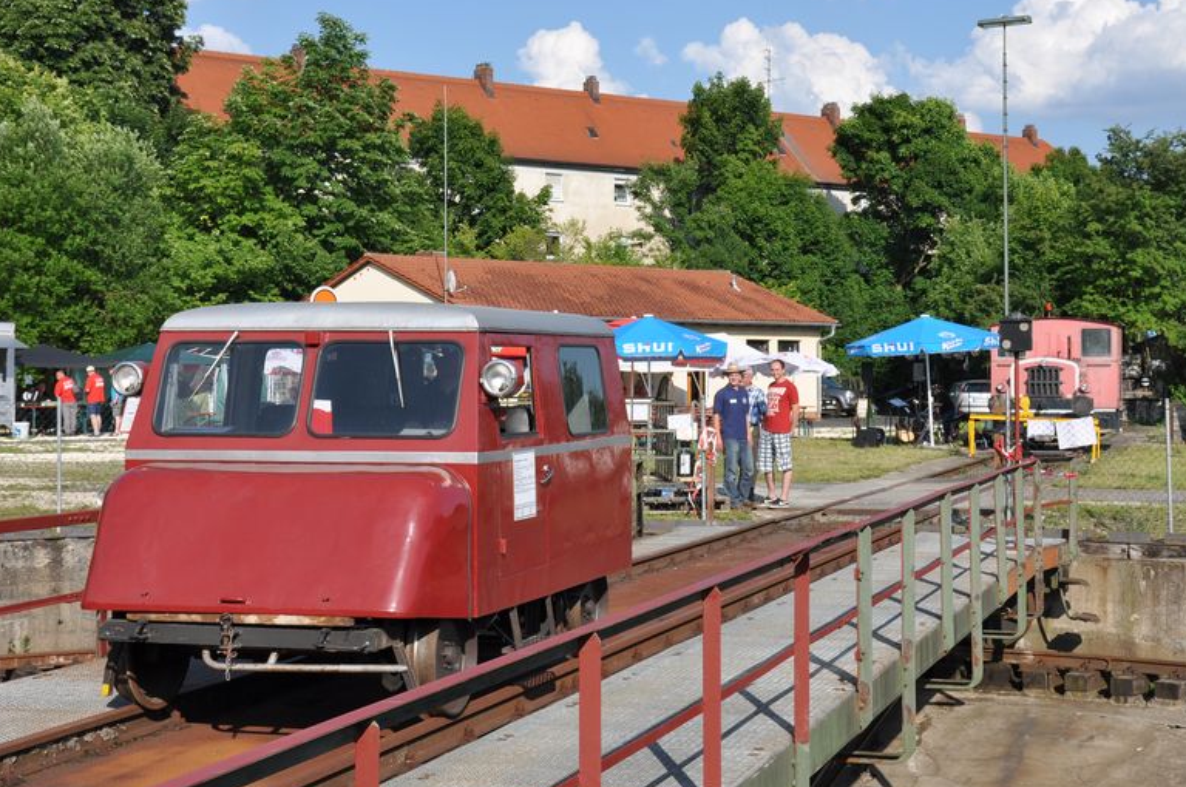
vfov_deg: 21.2
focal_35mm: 64
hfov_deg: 31.5
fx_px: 2106
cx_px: 613
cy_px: 341
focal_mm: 32
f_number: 8
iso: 200
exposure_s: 1/500
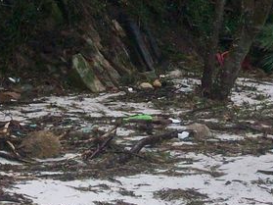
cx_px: 177
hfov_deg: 15.7
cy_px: 46
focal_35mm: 125
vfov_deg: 11.8
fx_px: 985
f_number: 2.8
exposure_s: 1/129
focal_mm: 5.7
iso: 200
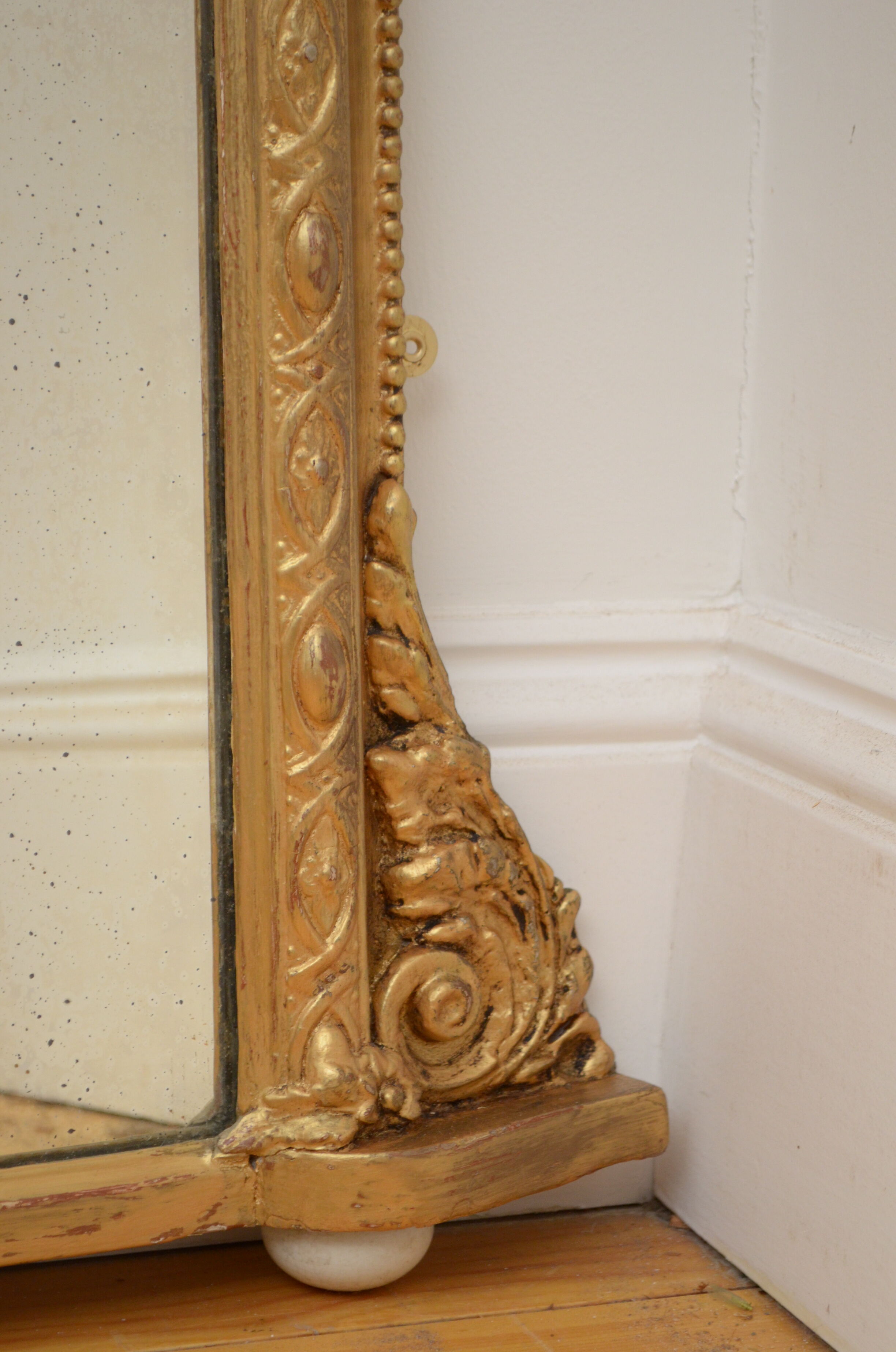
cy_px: 676
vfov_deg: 26.0
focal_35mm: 78
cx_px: 448
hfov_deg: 17.4
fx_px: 2925
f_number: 5.6
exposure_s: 1/125
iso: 1000
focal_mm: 52
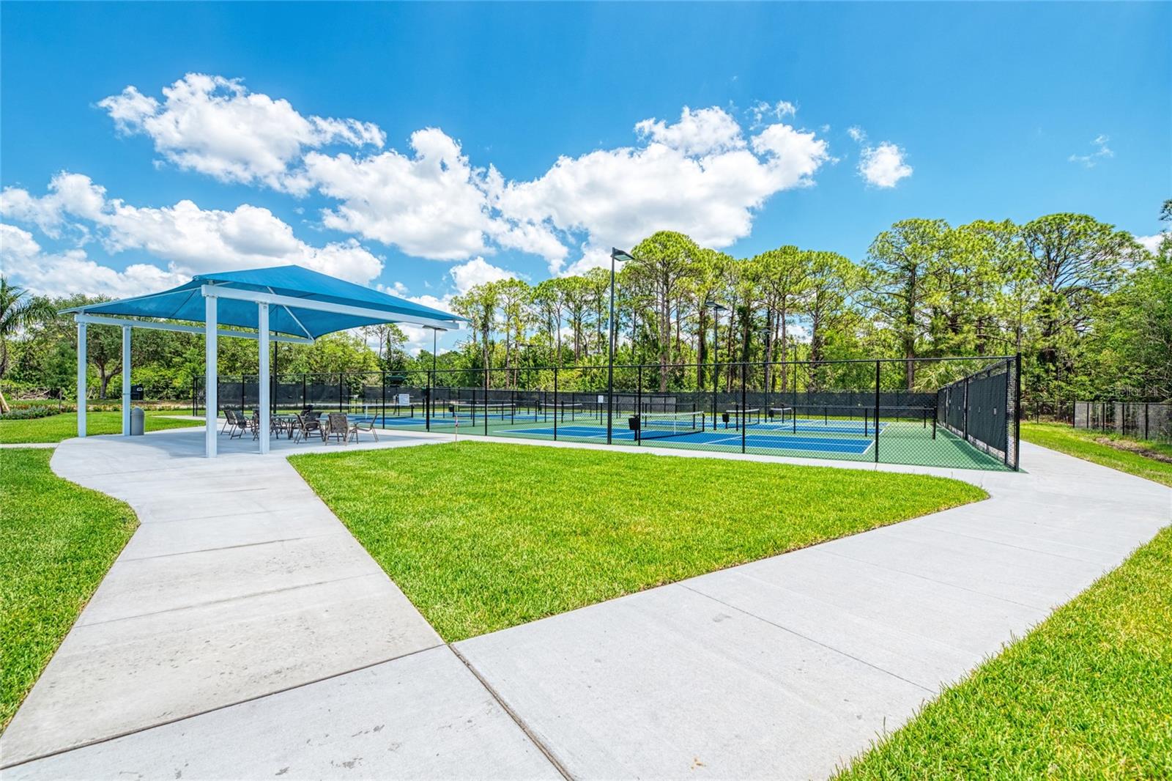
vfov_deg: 73.7
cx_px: 586
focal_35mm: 16
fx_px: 521
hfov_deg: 96.7
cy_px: 390
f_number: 7.1
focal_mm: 16
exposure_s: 1/200
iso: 200
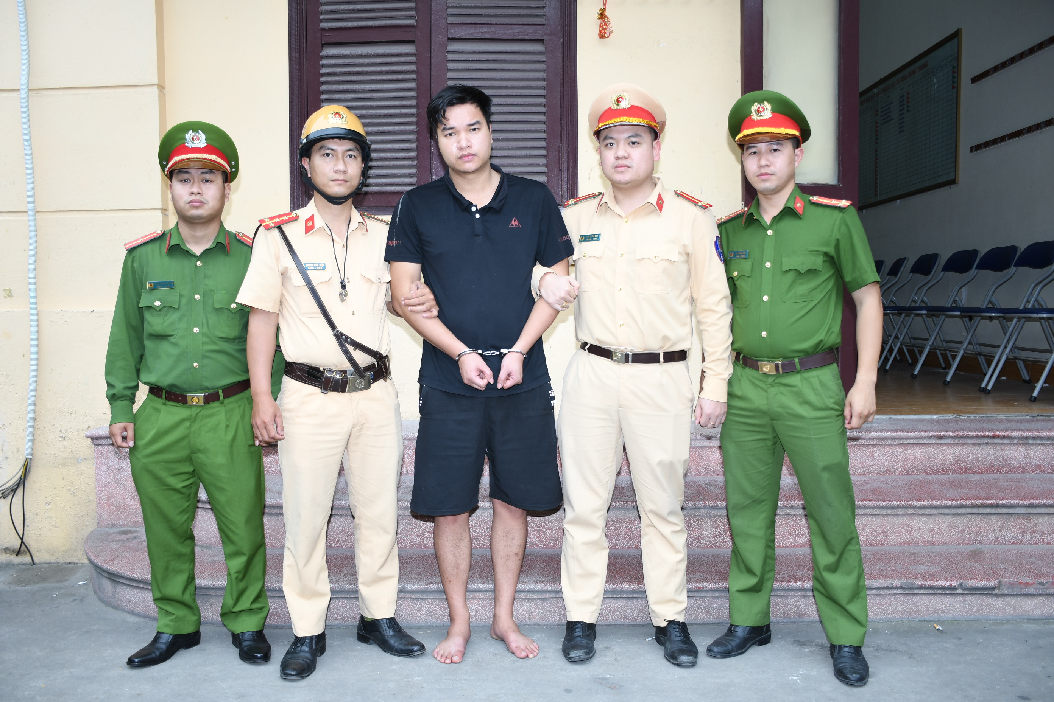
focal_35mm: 30
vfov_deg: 43.6
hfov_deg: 61.9
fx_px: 878
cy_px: 351
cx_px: 527
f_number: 3.5
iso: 200
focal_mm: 20
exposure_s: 1/200
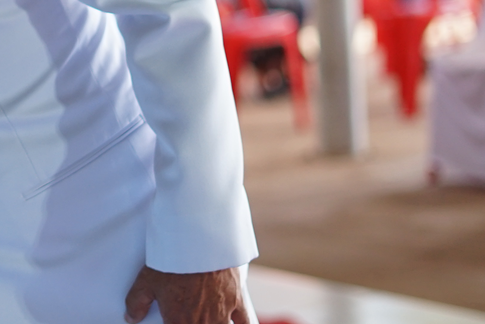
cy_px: -102
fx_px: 2479
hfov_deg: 10.9
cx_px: -153
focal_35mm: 184
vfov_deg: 7.4
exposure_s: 1/200
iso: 400
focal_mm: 50
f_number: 1.8
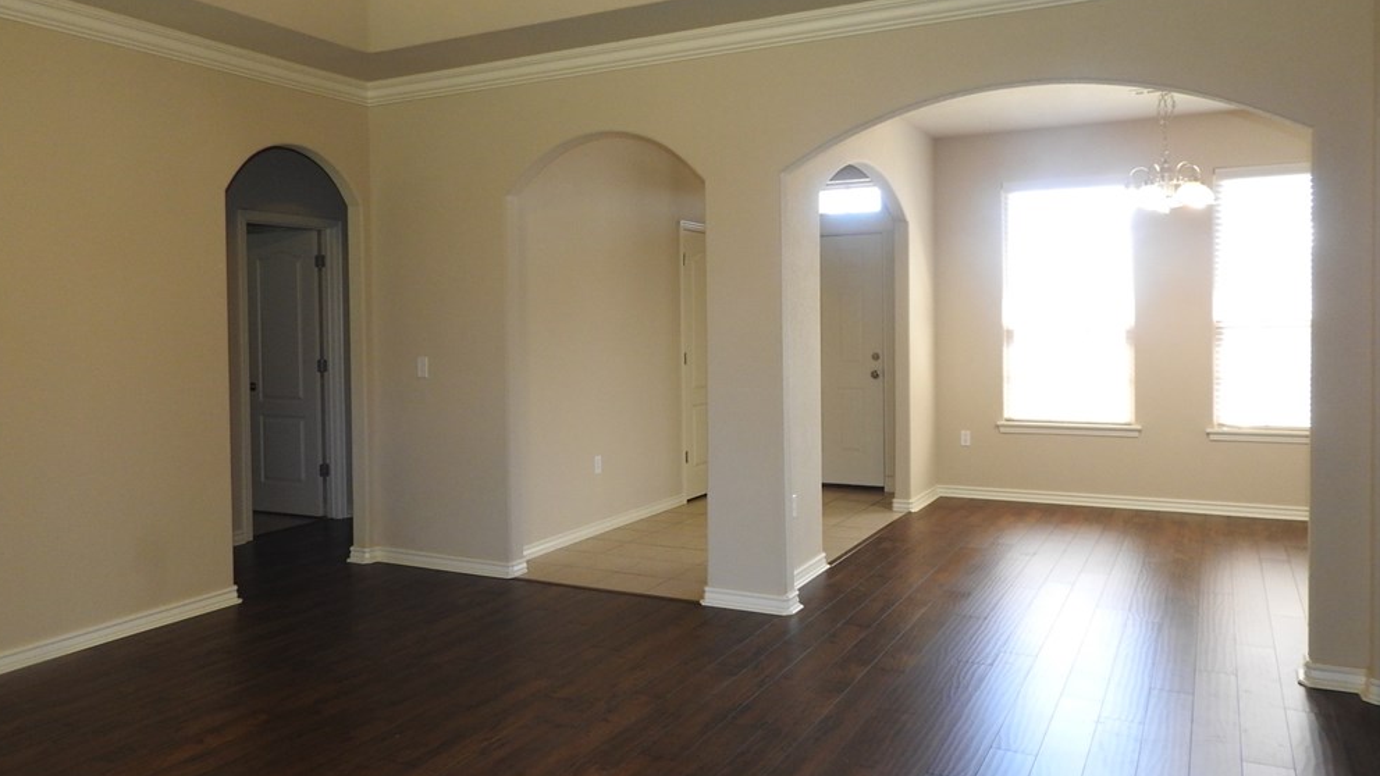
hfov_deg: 69.9
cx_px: 693
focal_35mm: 27
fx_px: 988
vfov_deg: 42.8
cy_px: 343
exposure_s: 1/30
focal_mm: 4.3
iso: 200
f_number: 3.3
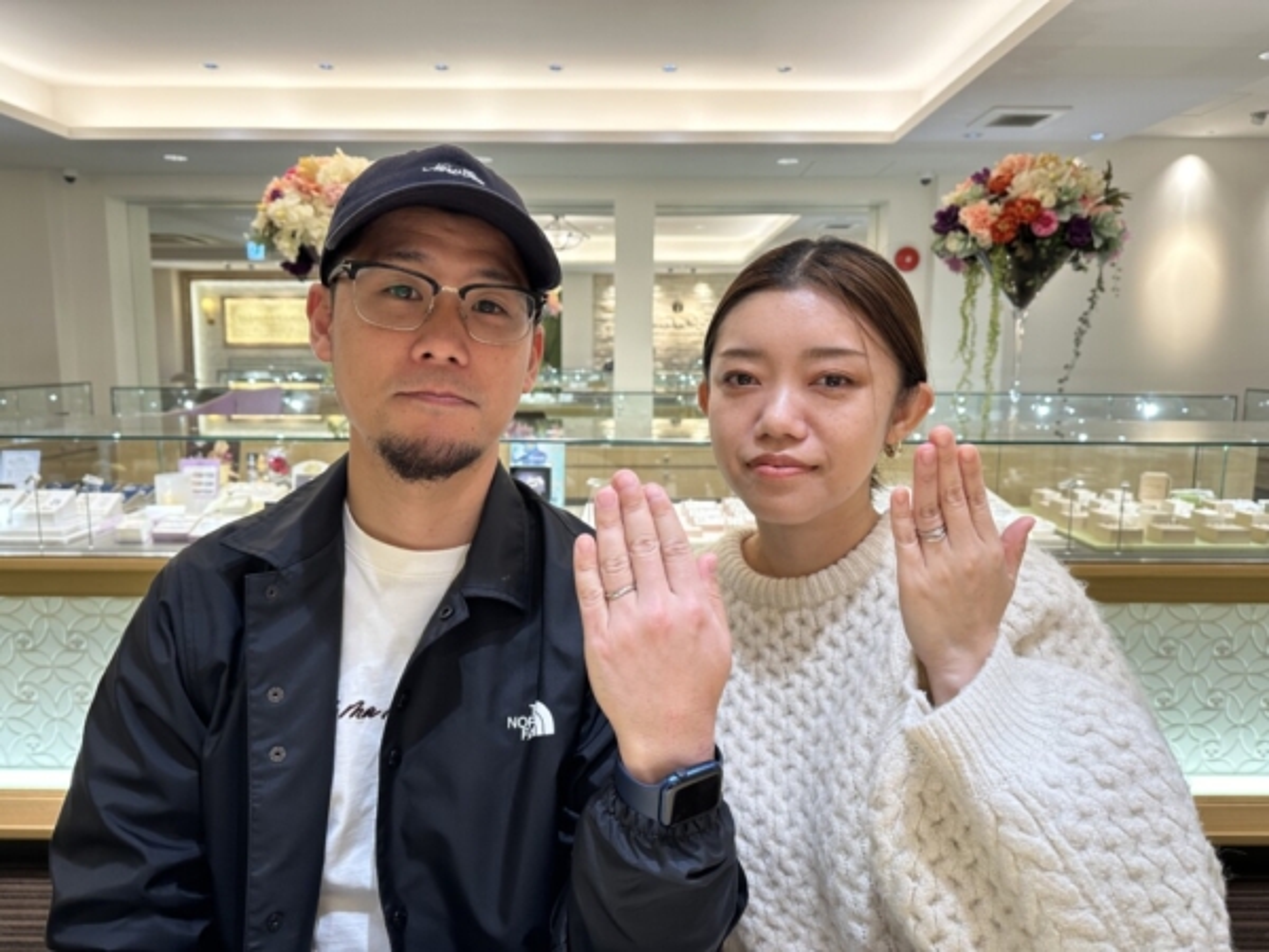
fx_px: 880
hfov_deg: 71.6
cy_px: 476
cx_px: 634
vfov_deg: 56.8
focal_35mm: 24
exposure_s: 1/120
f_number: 1.78
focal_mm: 6.86
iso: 125
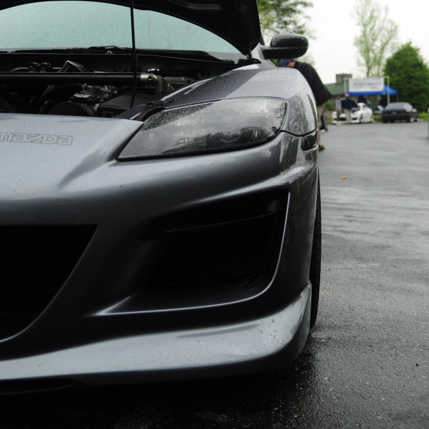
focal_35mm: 47
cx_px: 214
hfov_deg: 36.1
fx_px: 659
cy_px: 128
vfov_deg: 35.5
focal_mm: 24
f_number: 3.2
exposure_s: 1/80
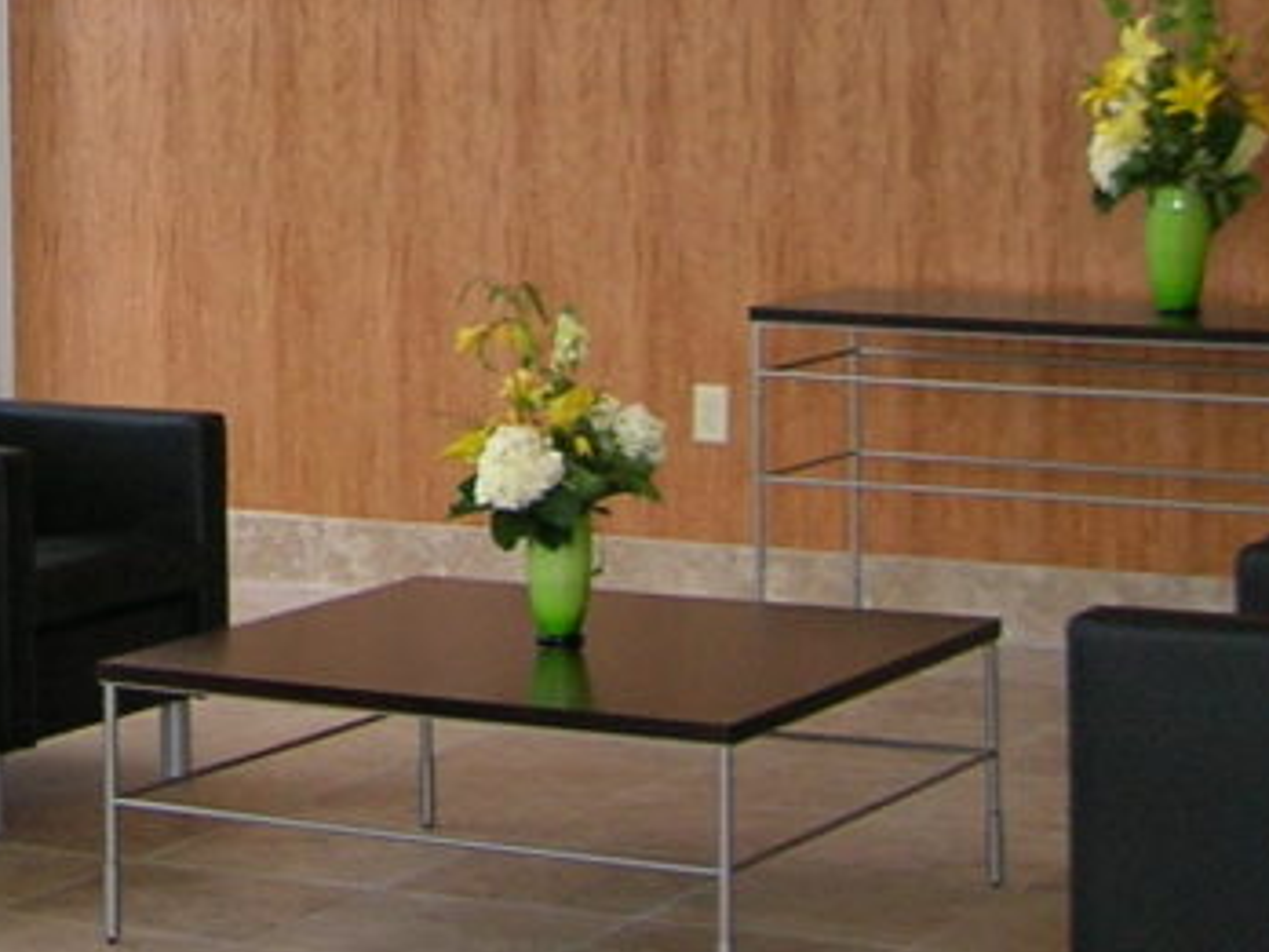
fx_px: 4546
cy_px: -270
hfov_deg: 15.3
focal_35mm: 124
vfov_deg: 11.6
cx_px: -284
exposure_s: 1/63.6
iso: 71
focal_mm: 6
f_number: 2.9
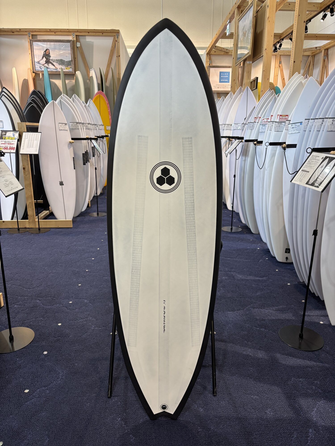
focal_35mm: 26
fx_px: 335
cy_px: 223
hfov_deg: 53.1
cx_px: 168
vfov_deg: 67.3
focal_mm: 5.96
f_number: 1.6
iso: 100
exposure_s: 1/120
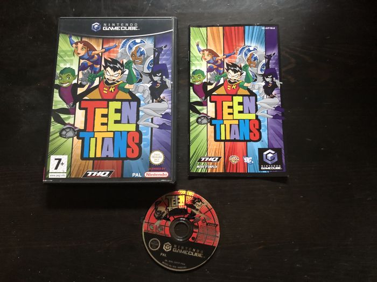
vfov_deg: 49.7
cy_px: 141
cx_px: 188
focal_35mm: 28
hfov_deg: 63.4
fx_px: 305
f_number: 1.8
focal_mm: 4
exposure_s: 1/4
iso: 100
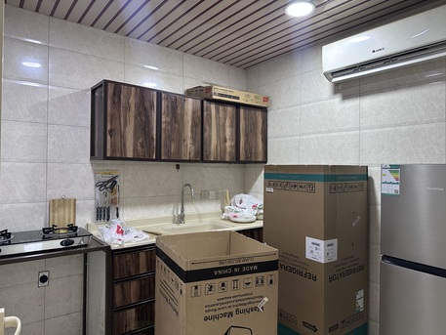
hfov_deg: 71.6
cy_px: 168
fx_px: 309
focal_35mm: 24
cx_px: 223
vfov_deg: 56.8
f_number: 1.78
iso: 200
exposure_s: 1/60
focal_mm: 6.86
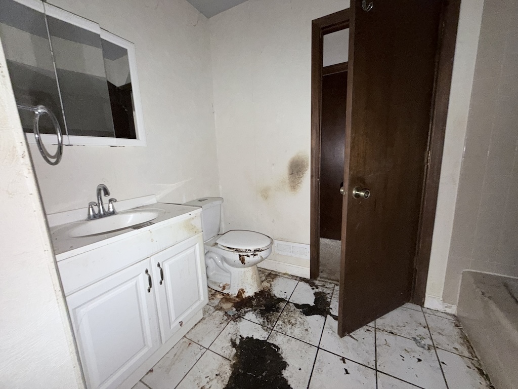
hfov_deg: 102.1
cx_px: 259
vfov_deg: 85.7
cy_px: 194
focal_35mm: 14
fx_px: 209
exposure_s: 1/34
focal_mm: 2.22
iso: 200
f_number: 2.2
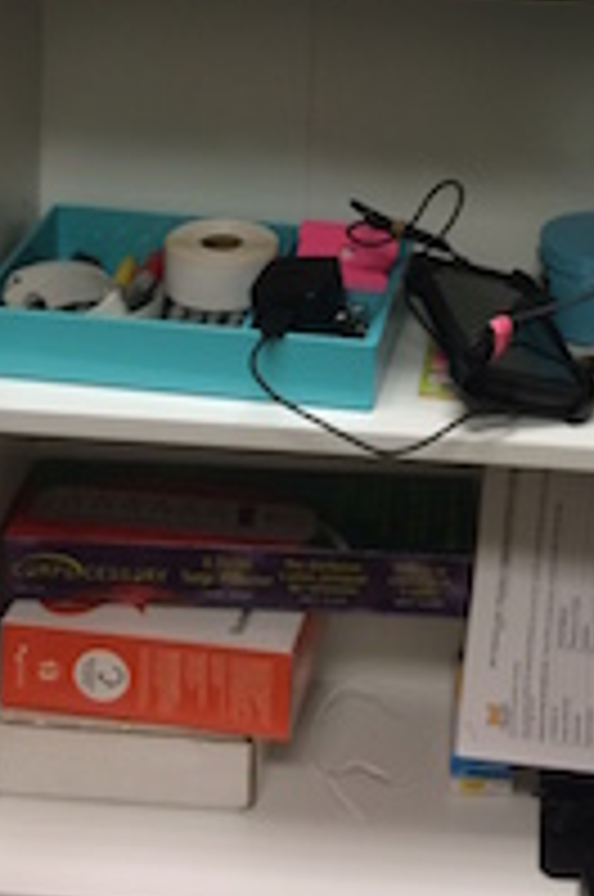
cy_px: -92
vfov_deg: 23.5
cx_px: 490
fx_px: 2012
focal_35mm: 81
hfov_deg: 16.6
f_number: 2.2
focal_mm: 4.15
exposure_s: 1/30
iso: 32
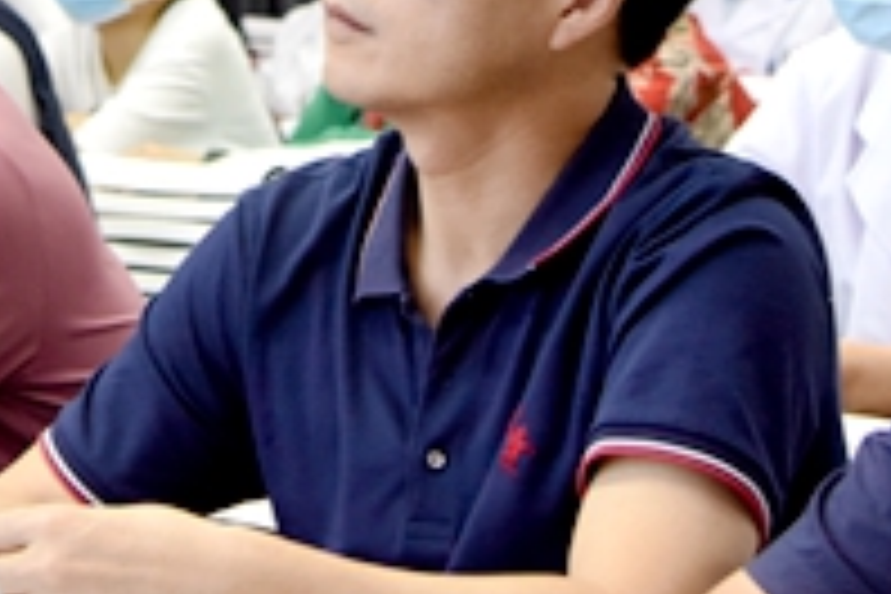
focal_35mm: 162
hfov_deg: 12.6
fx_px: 4009
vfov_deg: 8.4
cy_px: -47
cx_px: 140
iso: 1600
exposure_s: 1/80
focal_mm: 40
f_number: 4.5
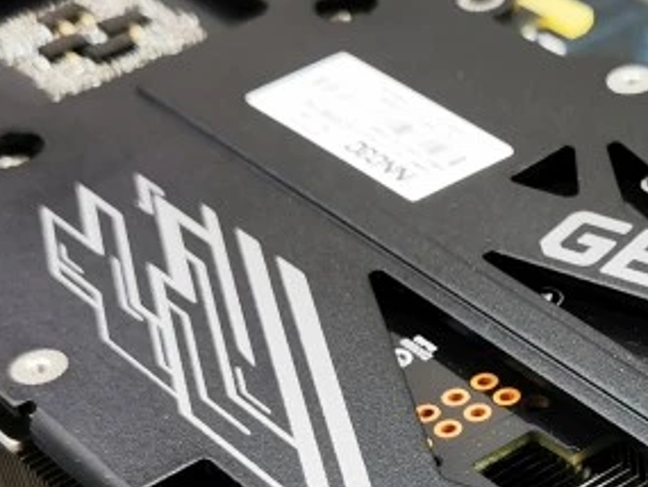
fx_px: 2210
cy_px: 553
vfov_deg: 12.3
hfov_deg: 16.3
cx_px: 684
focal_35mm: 118
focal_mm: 5.56
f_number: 1.6
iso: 50
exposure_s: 1/100
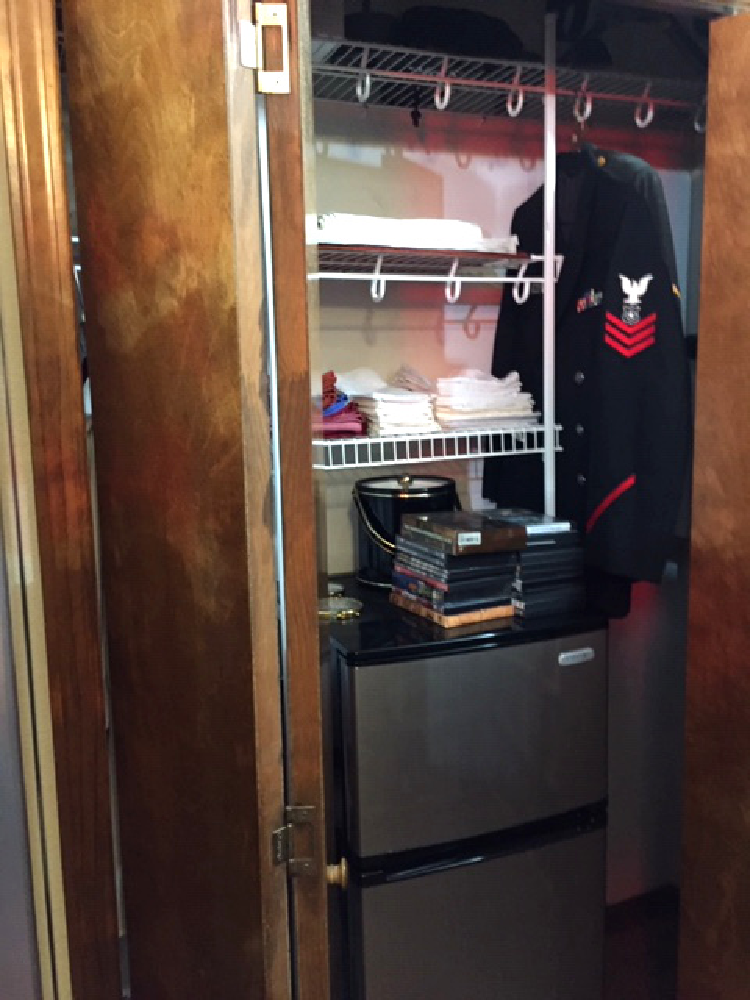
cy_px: 500
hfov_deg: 48.2
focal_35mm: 29
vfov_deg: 61.7
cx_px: 375
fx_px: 838
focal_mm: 4.15
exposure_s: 1/15
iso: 250
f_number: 2.2
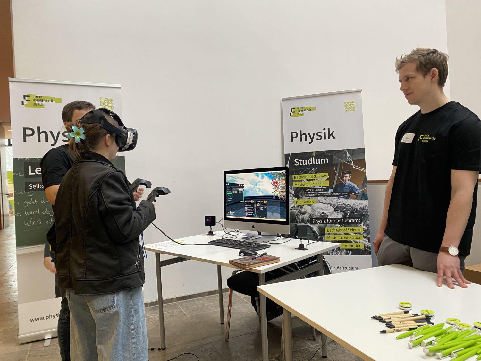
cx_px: 240
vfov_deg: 53.1
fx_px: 361
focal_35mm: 26
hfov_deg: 67.3
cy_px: 180
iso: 250
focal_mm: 4.2
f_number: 1.8
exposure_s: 1/60
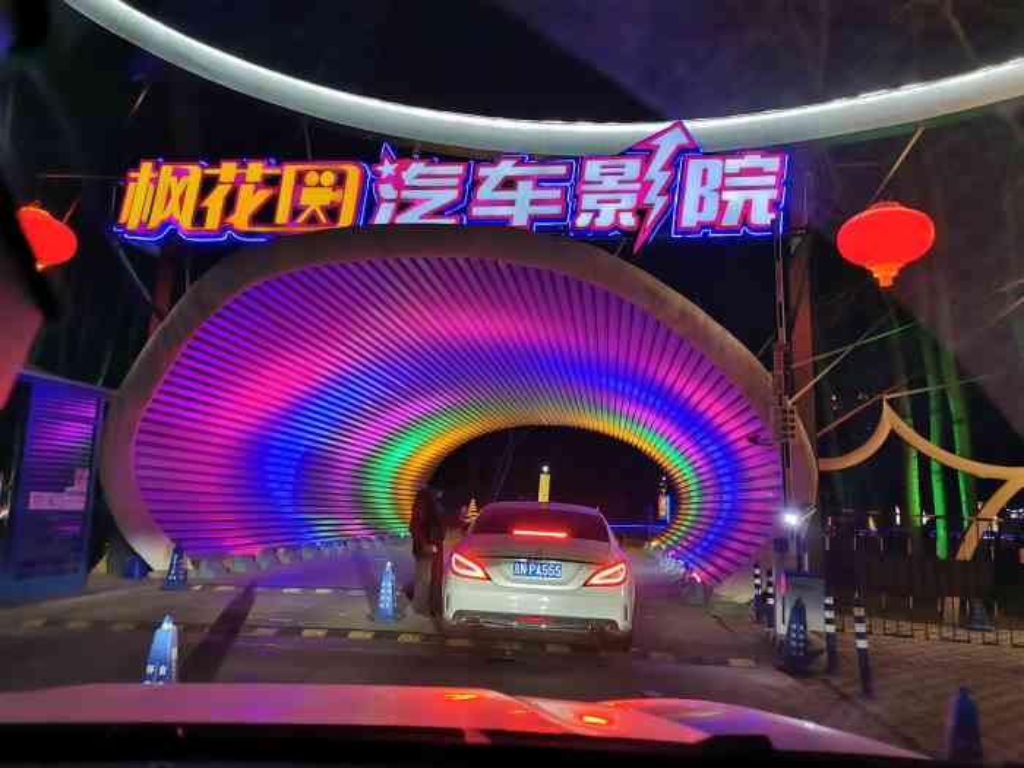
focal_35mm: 27
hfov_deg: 65.3
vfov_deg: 51.4
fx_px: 799
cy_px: 384
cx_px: 512
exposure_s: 1/50
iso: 250
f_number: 1.8
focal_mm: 5.58
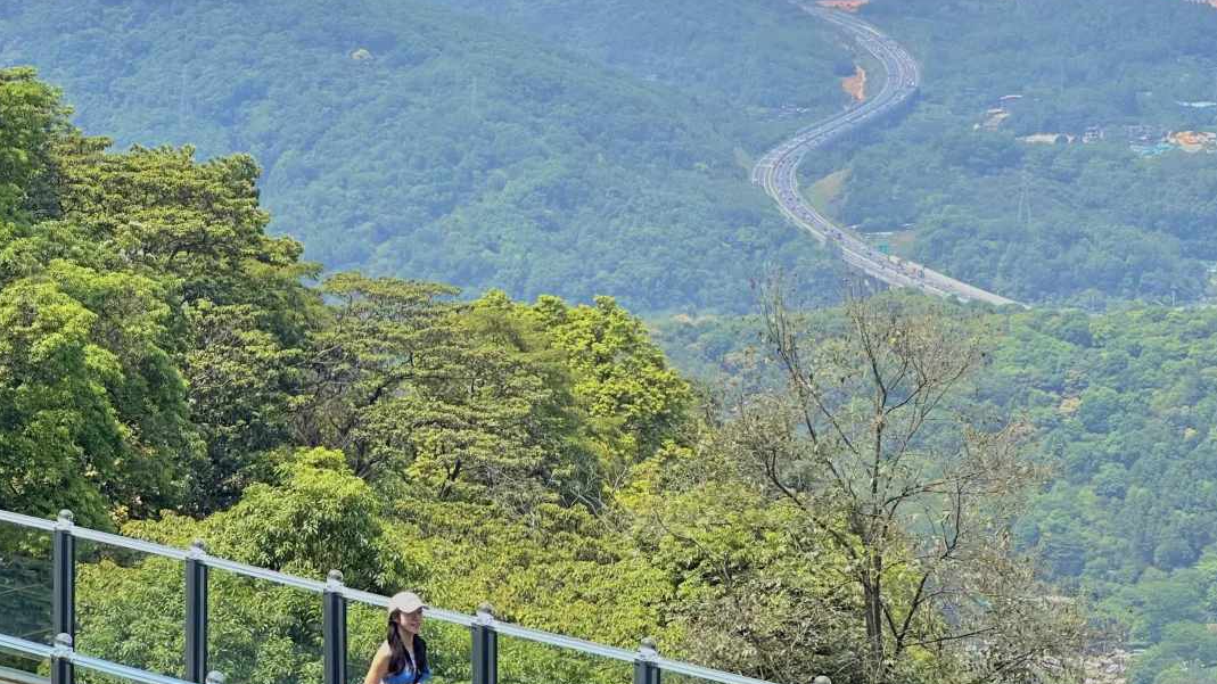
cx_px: 610
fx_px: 3646
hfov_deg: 18.9
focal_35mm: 113
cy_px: 496
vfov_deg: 10.7
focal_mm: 9
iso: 32
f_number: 2.8
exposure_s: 1/481
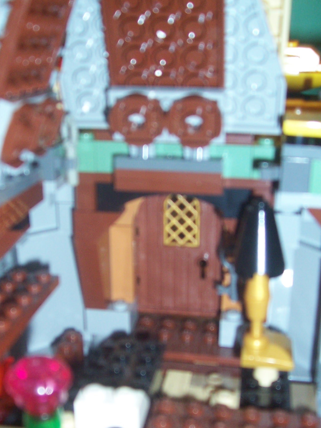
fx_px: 593
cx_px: 147
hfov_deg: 30.3
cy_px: 263
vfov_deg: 39.4
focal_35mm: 48
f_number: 2.7
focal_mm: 5.6
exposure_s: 1/60
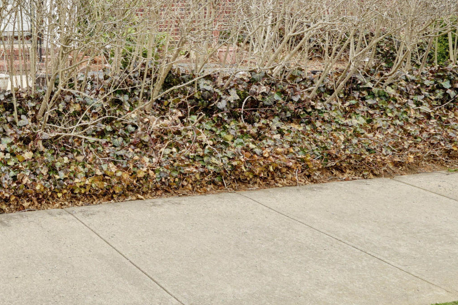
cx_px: -79
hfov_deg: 30.7
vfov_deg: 22.9
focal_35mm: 56
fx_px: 712
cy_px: -22
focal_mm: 19
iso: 100
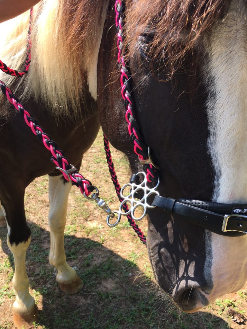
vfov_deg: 61.7
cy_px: 164
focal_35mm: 29
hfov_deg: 48.2
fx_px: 276
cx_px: 124
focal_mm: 4.15
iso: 25
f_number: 2.2
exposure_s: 1/439
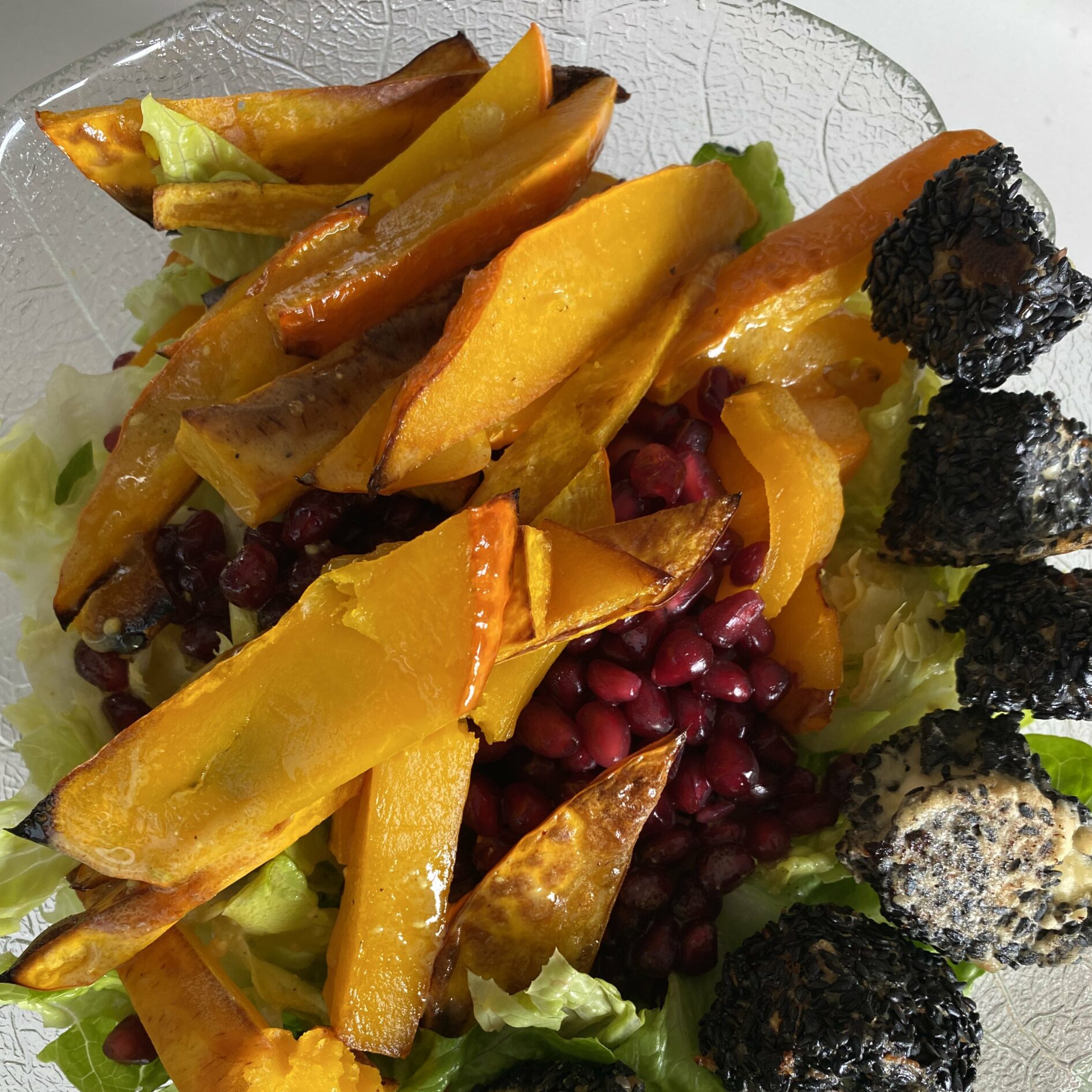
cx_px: 544
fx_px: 1106
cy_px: 658
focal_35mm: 31
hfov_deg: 52.5
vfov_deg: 52.2
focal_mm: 4.25
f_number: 1.8
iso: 125
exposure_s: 1/121
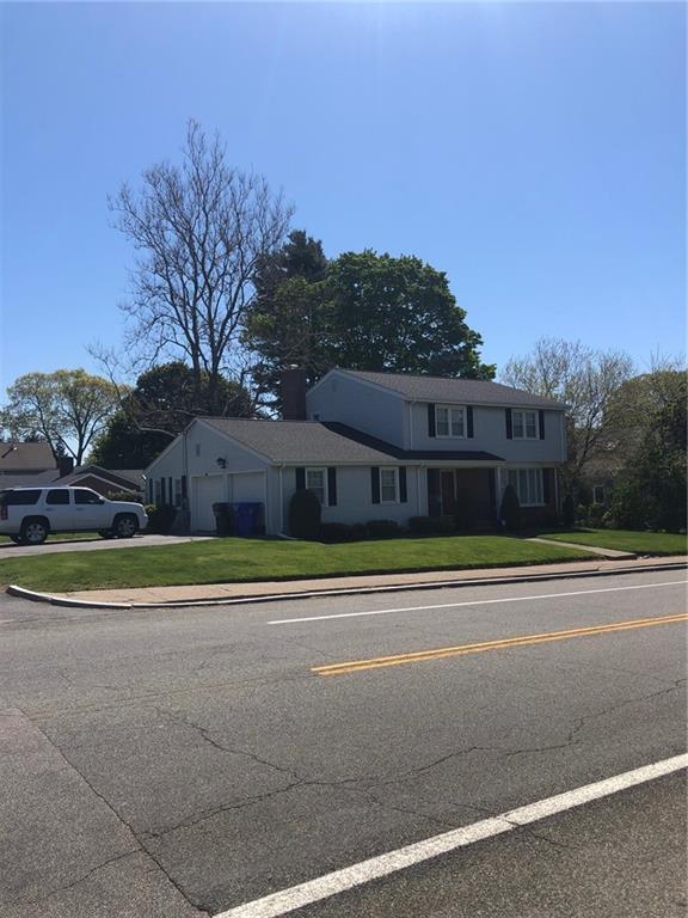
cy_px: 459
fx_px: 742
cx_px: 344
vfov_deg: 63.4
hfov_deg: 49.7
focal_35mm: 28
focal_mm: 3.99
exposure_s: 1/2667
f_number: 1.8
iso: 20
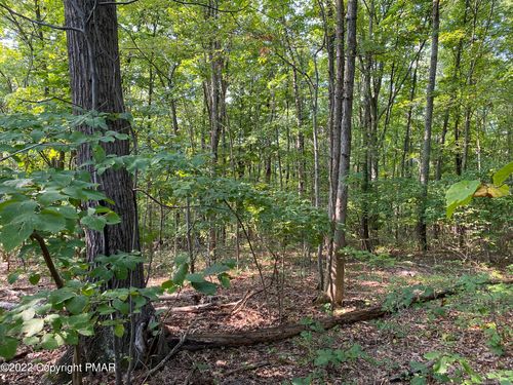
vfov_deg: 53.1
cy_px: 192
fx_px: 385
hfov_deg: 67.3
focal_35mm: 26
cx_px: 256
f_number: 1.8
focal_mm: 4.25
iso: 80
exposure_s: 1/122
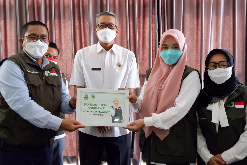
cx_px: 124
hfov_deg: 61.9
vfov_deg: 43.6
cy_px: 82
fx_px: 206
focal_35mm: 30
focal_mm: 20.9
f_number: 5.6
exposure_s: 1/180
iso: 12800
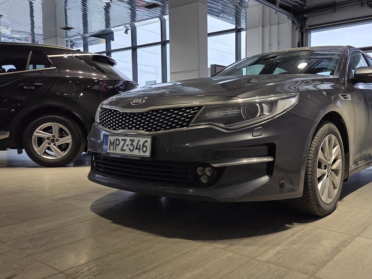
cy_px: 141
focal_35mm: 32
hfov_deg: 55.7
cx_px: 245
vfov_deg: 44.2
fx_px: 344
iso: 40
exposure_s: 1/180
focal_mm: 5.4
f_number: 1.8
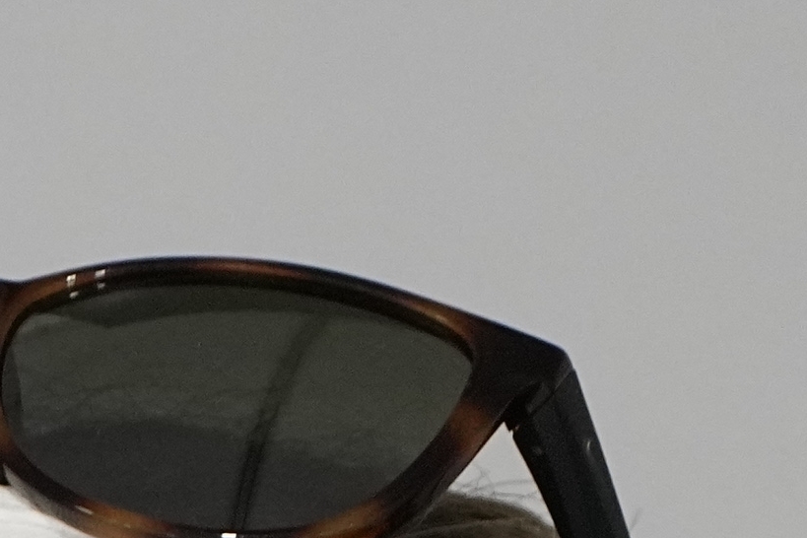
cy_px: 1752
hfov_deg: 1.0
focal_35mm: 1996
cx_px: -853
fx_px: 44740
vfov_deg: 0.7
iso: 1600
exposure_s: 1/500
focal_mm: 291
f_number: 5.6
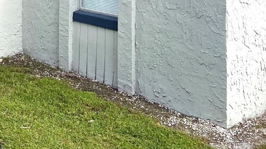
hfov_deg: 28.6
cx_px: -3
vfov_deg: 16.0
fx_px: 487
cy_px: -76
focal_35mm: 69
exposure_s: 1/1543
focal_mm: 4.25
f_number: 1.8
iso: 32
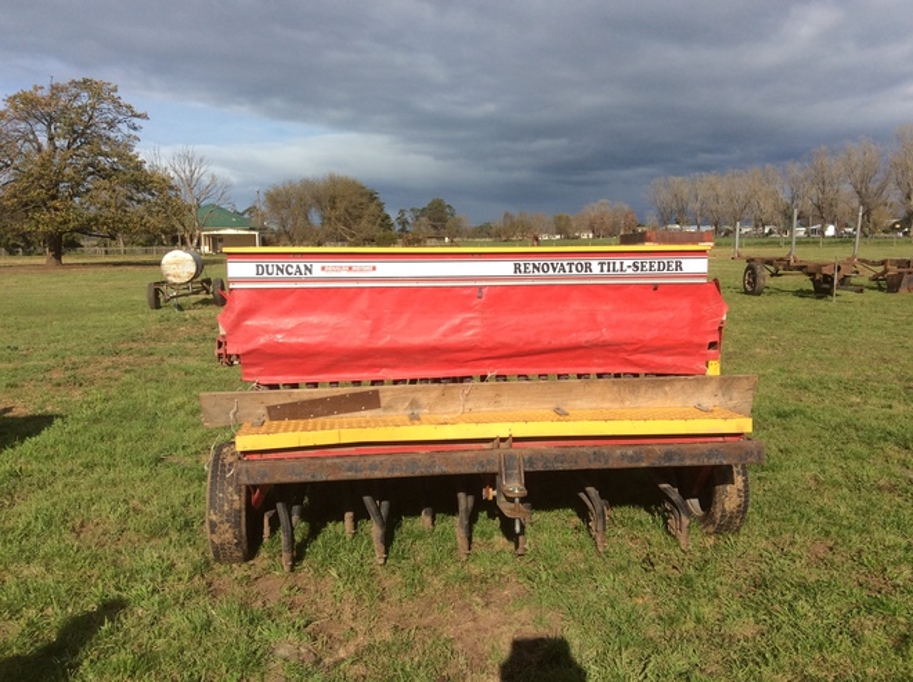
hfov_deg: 56.9
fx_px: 843
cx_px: 456
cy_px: 341
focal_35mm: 32
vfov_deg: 44.1
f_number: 2.4
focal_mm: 3.3
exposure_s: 1/1789
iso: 32
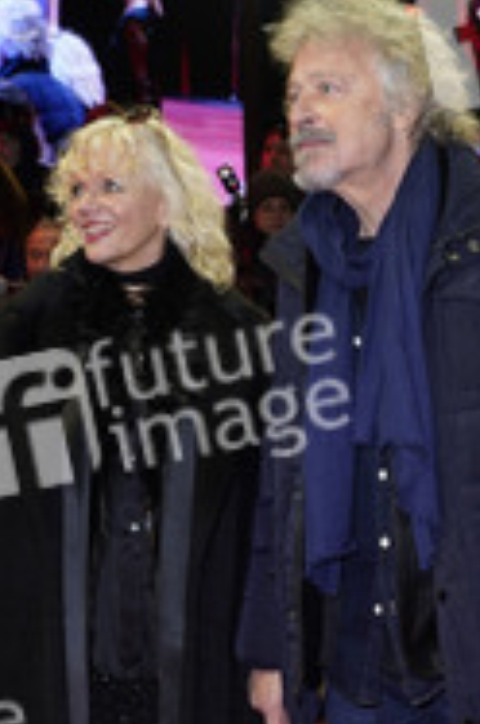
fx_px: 1546
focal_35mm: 77
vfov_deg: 25.8
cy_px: 600
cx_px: 263
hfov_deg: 17.6
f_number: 5.6
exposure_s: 1/160
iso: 800
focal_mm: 36
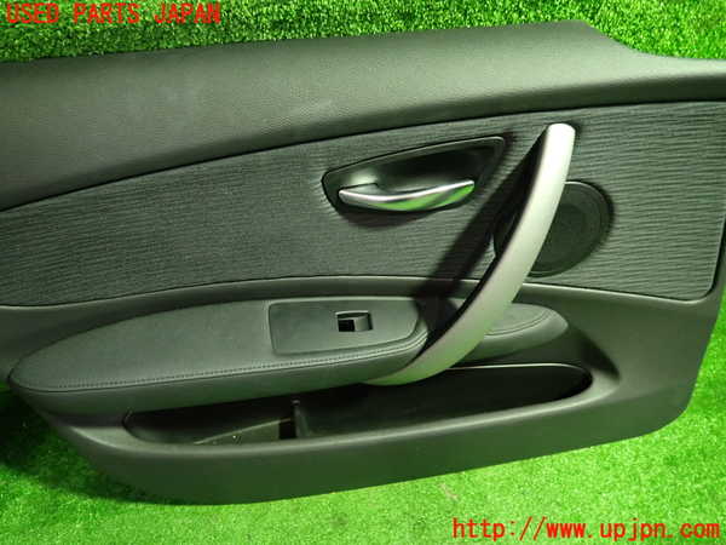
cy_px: 272
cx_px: 363
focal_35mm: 25
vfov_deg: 54.9
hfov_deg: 69.4
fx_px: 524
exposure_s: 1/30
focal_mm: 4.5
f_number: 2
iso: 500
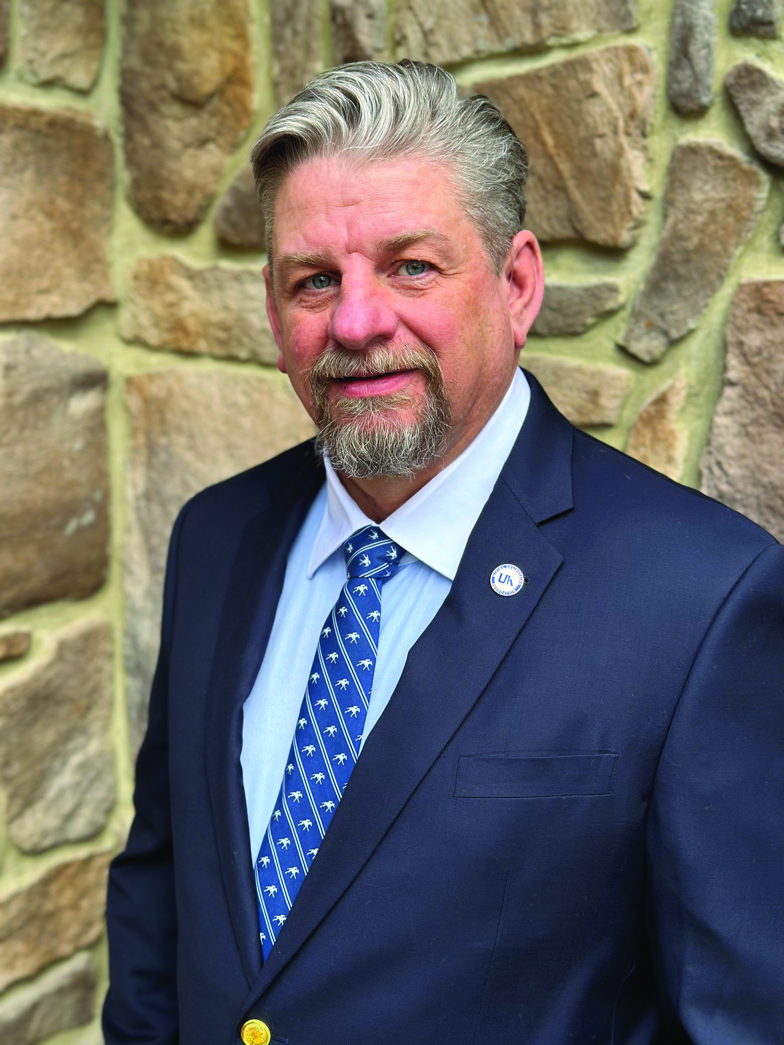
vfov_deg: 39.7
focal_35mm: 48
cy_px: 522
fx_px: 1450
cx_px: 392
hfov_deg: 30.3
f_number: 1.78
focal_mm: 6.86
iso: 64
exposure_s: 1/159
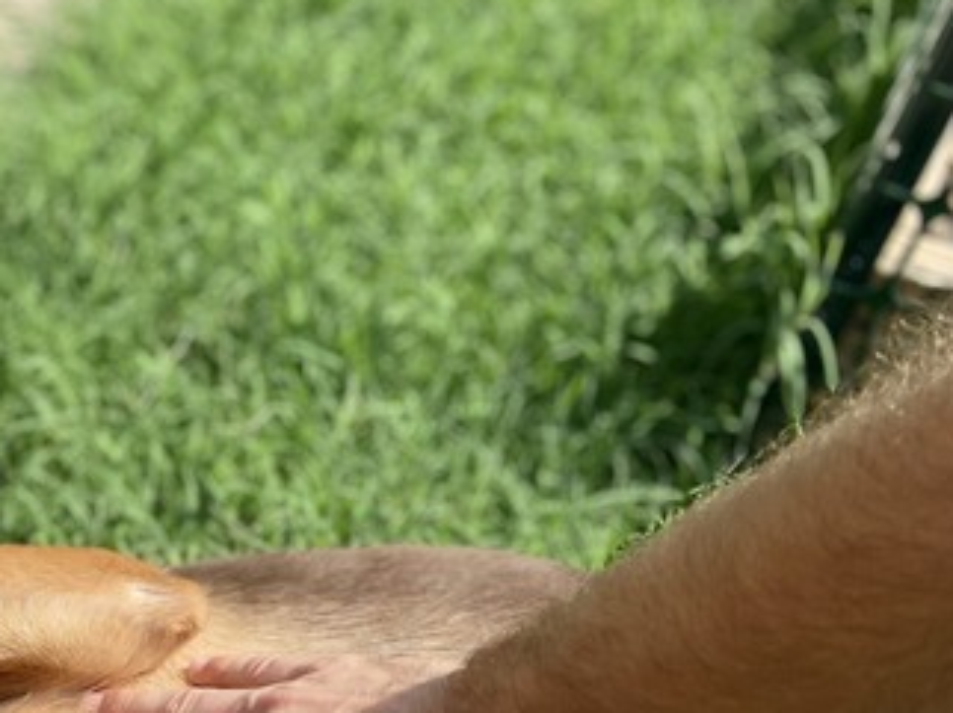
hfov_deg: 28.8
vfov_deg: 21.9
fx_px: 1733
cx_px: -6
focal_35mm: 63
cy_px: 797
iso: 32
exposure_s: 1/2577
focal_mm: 4.25
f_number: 1.8
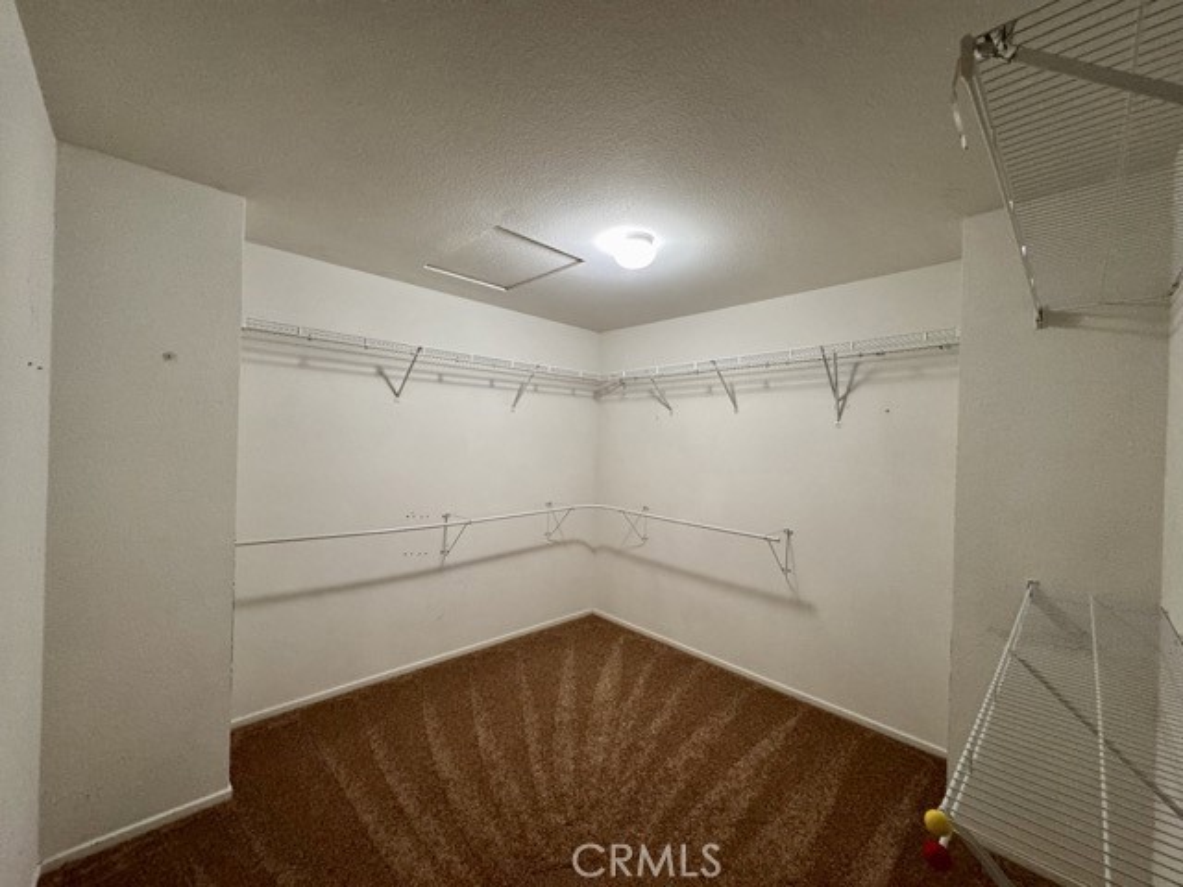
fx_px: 478
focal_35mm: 14
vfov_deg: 85.7
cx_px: 592
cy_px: 444
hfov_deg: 102.1
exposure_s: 1/60
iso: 640
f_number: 2.2
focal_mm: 2.22
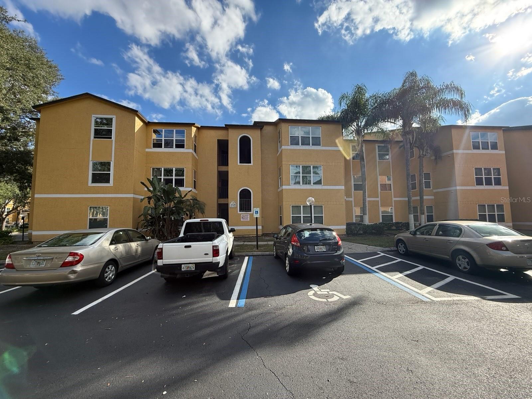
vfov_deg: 85.7
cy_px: 200
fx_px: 215
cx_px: 266
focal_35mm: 14
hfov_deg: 102.1
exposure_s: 1/1235
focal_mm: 2.22
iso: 64
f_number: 2.2
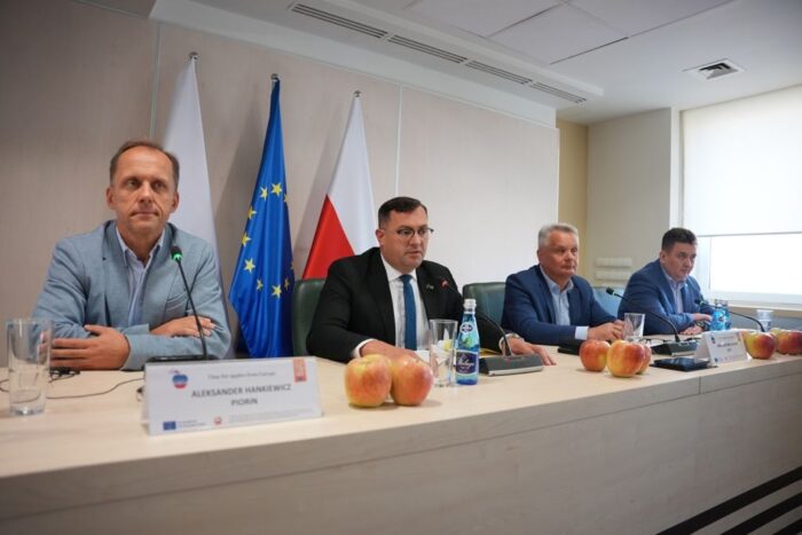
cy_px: 268
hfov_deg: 71.3
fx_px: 559
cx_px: 401
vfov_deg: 51.1
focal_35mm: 25
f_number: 2.8
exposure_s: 1/160
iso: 500
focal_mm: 25.1
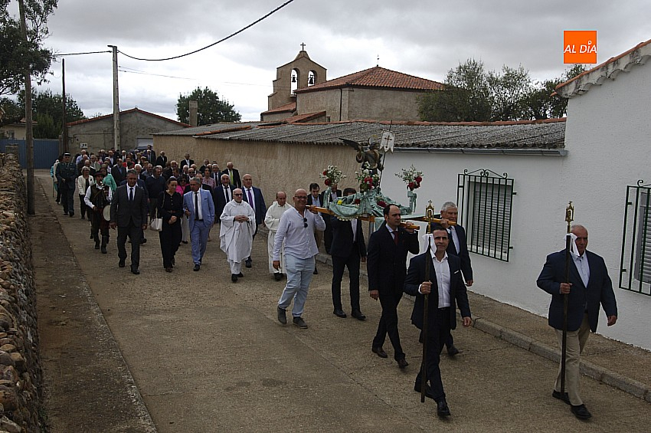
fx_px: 650
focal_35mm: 36
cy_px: 216
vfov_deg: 36.8
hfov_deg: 53.2
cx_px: 326
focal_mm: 24
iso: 400
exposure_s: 1/125
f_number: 10
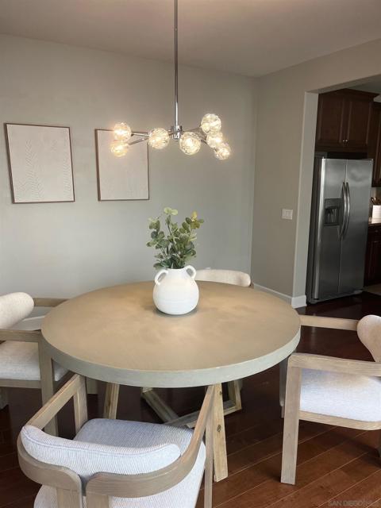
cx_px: 190
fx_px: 382
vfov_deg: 67.3
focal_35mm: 26
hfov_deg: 53.1
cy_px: 254
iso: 64
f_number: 1.6
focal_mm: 5.1
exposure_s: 1/120
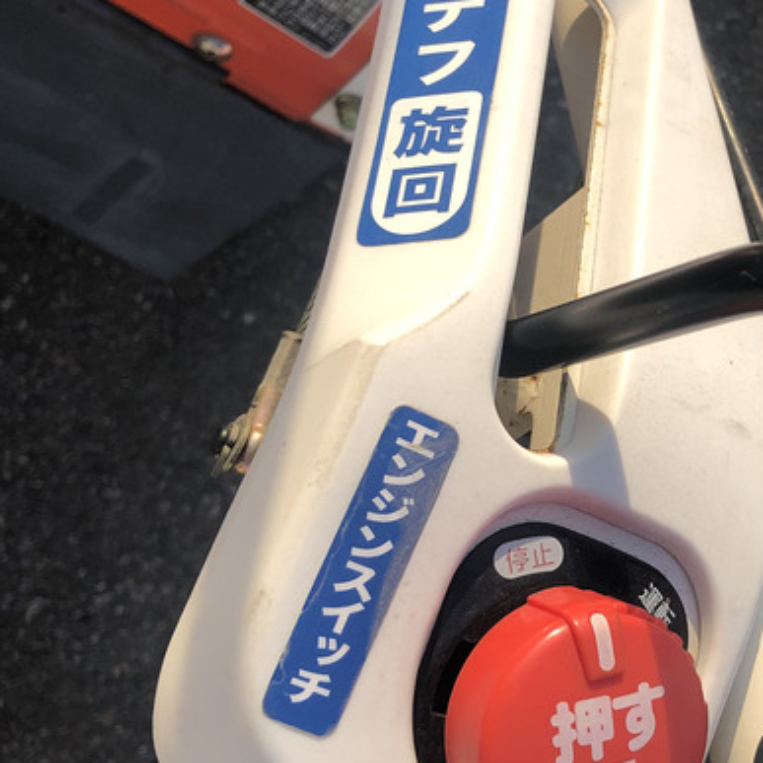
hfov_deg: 25.9
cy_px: 367
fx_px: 1596
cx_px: 716
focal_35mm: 64
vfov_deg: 26.9
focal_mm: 4
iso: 20
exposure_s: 1/750
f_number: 1.8
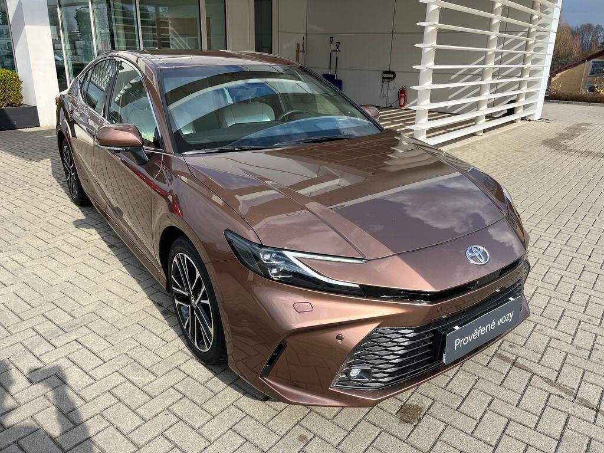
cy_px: 226
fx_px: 454
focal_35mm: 26
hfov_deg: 67.3
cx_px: 302
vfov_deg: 53.1
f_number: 1.6
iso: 50
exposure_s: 1/2179
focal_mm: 5.1
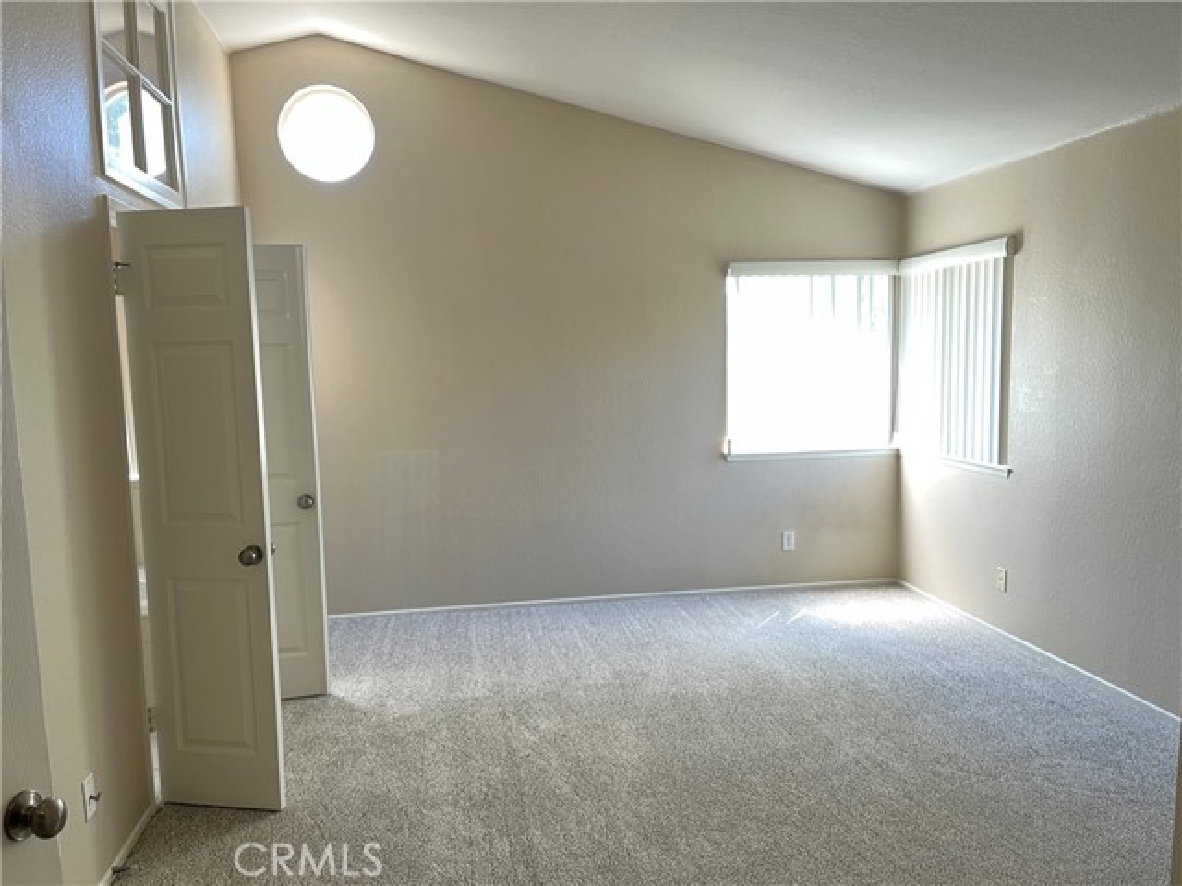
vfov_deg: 53.1
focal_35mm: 26
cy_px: 443
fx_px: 888
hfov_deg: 67.3
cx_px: 591
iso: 125
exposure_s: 1/60
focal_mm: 5.1
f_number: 1.6
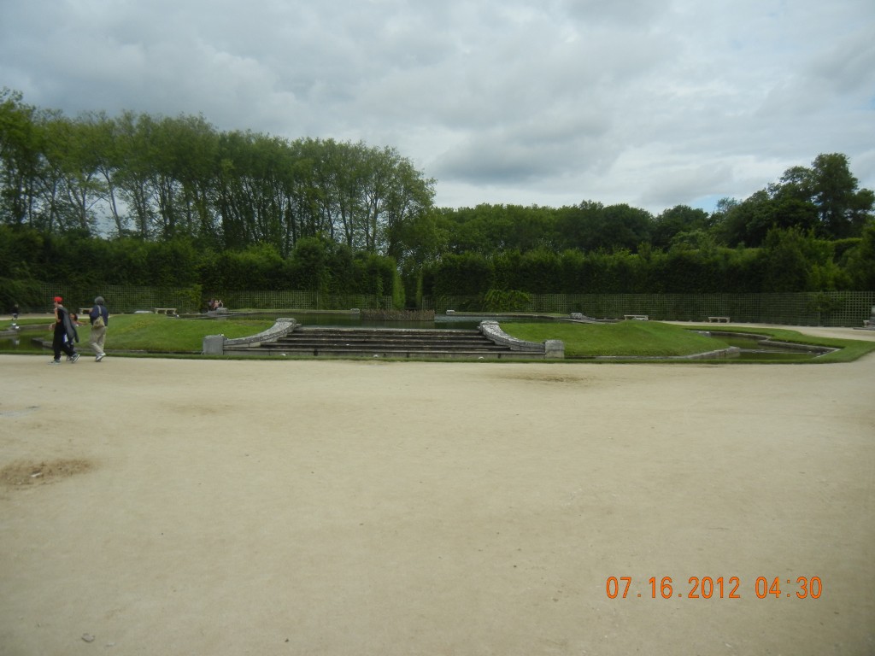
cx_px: 438
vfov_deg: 46.8
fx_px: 758
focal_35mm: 30
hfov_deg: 60.0
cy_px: 328
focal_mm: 5.4
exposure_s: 1/463
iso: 160
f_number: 7
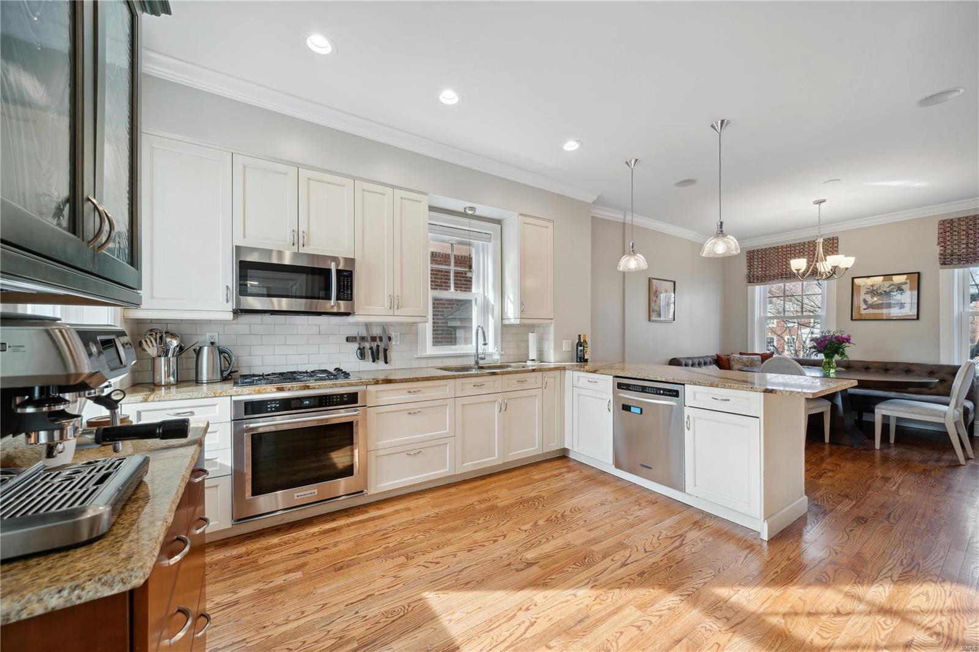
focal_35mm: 13
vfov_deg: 85.4
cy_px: 326
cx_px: 490
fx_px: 353
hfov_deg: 108.3
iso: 250
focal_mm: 13
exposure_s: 1/20
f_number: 8
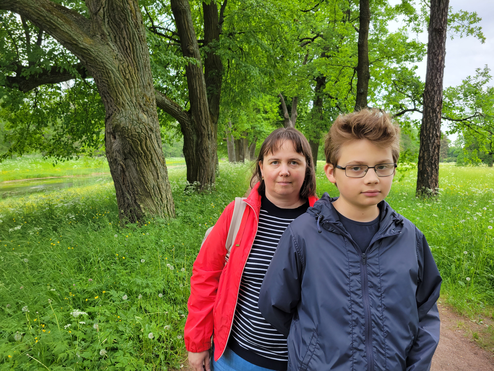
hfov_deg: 67.3
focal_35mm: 26
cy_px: 186
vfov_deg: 53.1
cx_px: 247
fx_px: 371
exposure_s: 1/128
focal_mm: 5.4
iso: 40
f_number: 1.8
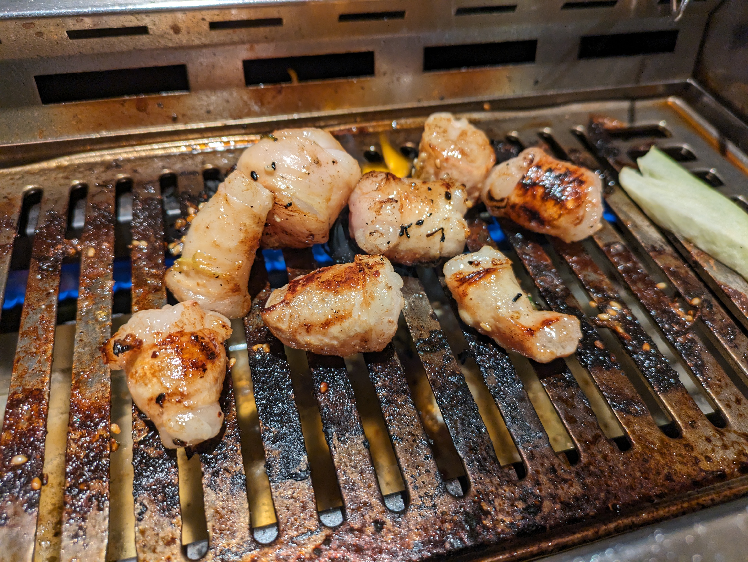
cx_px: 374
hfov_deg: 69.4
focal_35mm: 25
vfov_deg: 54.9
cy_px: 281
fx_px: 540
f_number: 1.89
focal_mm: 5.43
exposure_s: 1/120
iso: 203
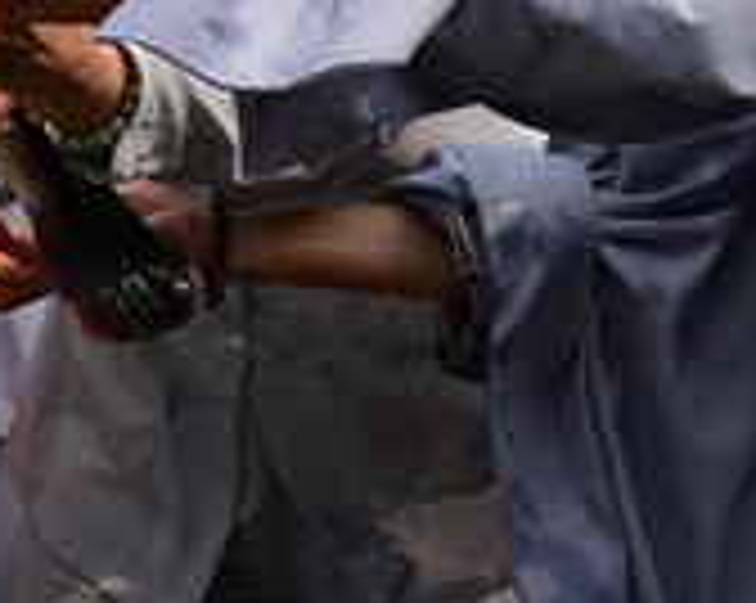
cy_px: 4
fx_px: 4716
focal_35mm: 211
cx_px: 464
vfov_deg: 7.3
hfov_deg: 9.2
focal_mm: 58
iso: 320
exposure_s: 1/4000
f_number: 4
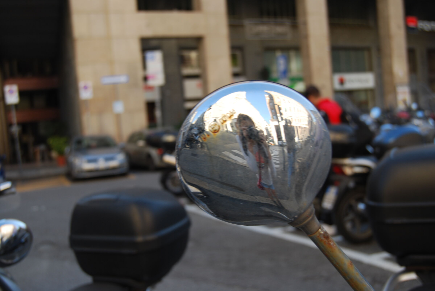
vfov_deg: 29.0
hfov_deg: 42.3
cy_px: 146
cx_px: 218
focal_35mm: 46
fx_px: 563
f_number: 5.6
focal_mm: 31
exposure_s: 1/125
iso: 110
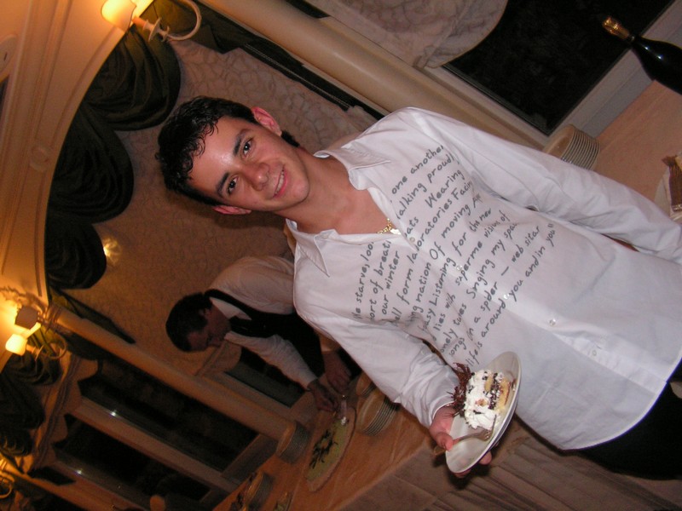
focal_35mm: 36
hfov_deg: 51.4
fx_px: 709
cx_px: 341
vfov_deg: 39.7
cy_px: 256
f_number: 3.2
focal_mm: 6
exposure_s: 1/40
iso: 200
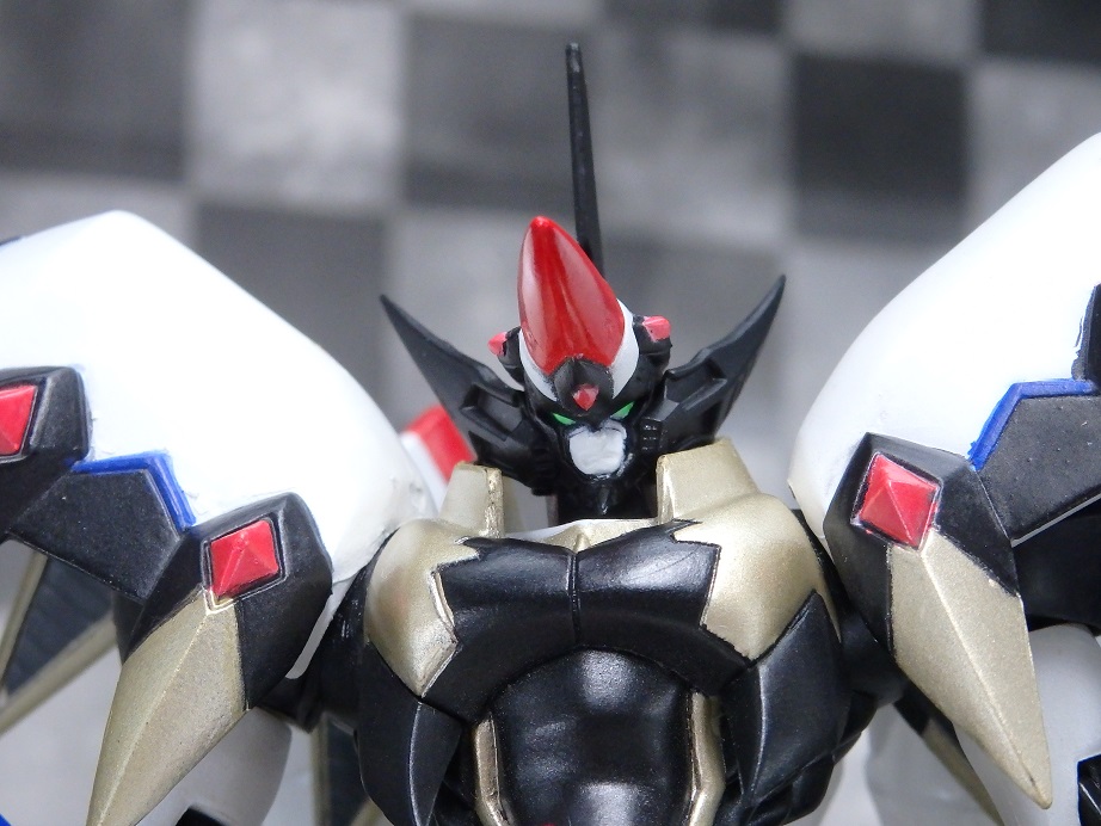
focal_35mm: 128
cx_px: 550
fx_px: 4072
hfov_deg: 15.4
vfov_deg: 11.6
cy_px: 413
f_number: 5.3
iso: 800
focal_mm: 22.9
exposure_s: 1/200
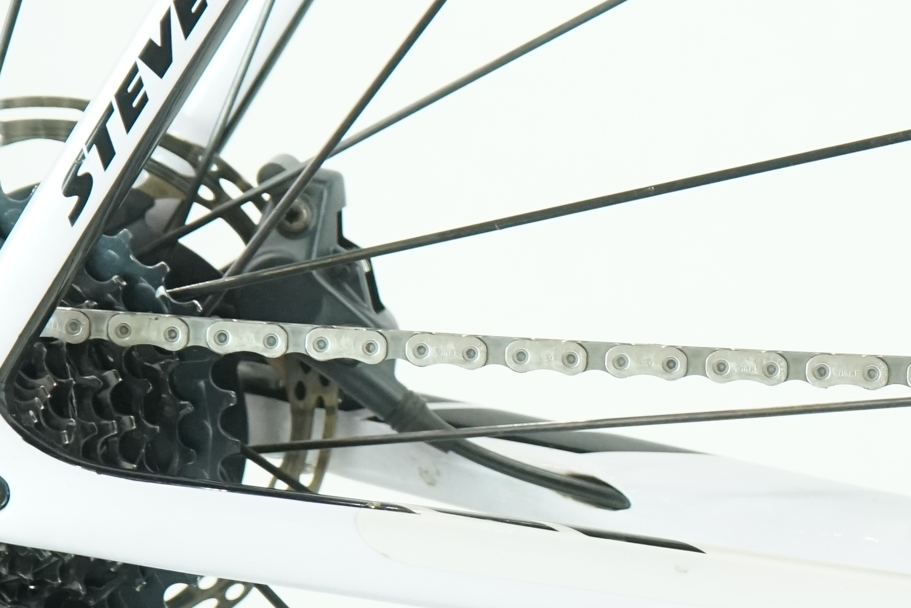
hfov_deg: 10.9
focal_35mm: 187
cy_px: 304
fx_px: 4732
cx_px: 957
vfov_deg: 7.3
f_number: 5.6
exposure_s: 1/200
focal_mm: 59
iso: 2500
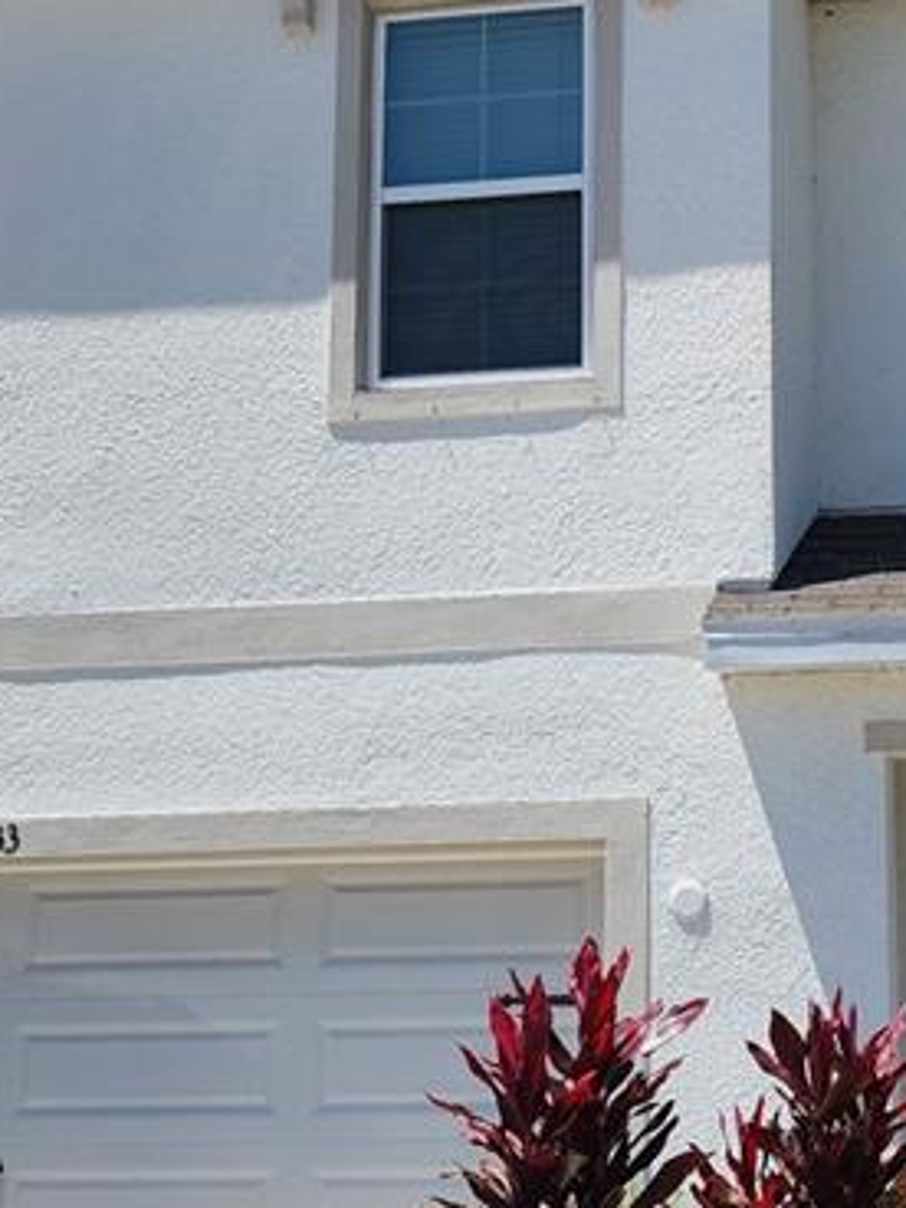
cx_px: 693
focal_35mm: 75
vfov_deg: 26.0
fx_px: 2617
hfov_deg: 19.5
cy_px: 551
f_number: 1.8
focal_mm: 6.4
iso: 12
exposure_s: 1/1433
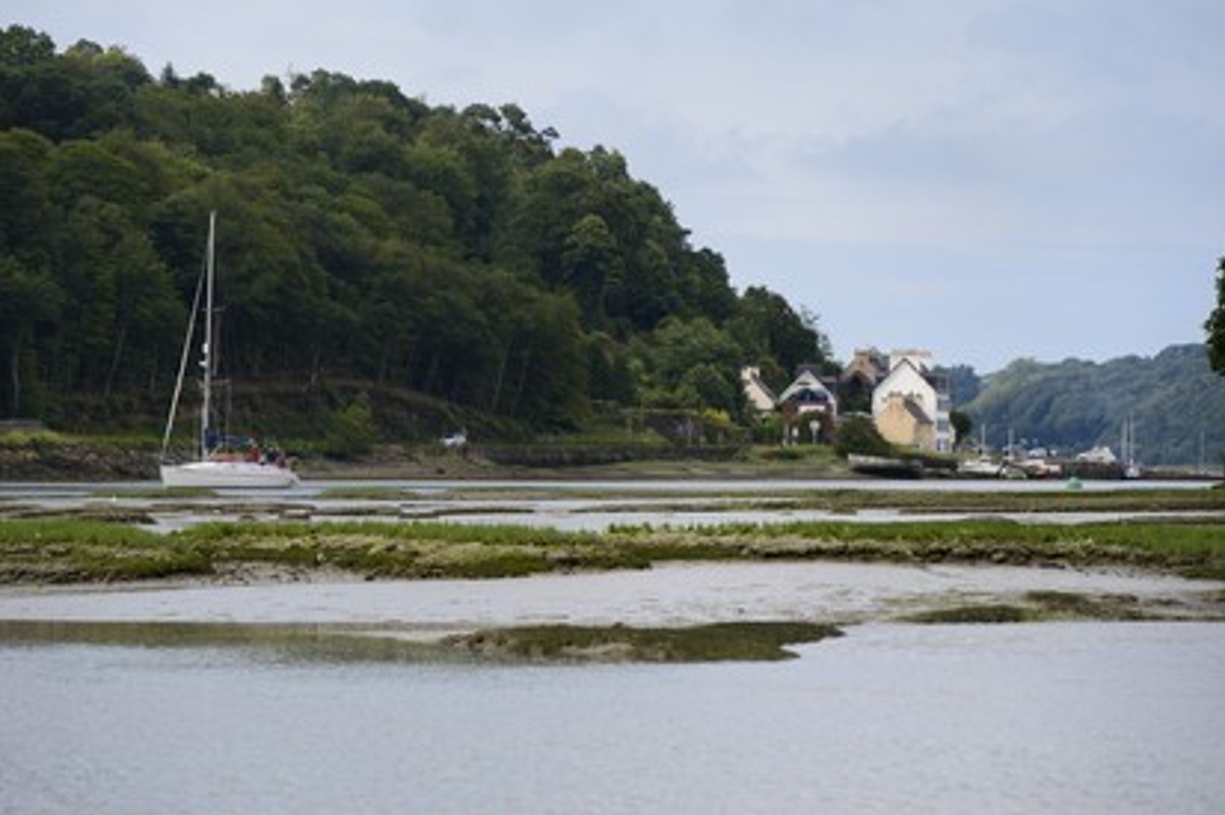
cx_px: 617
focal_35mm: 168
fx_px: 5714
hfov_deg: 12.2
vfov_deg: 8.2
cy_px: 403
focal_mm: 165
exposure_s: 1/1250
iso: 400
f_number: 5.6
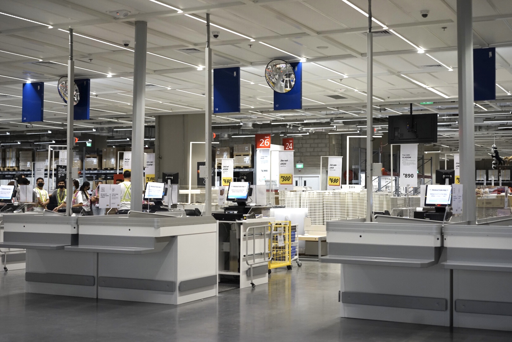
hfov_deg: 36.2
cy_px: 171
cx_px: 256
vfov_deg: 24.7
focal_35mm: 55
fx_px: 783
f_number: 4
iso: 1000
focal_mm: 55
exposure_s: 1/160
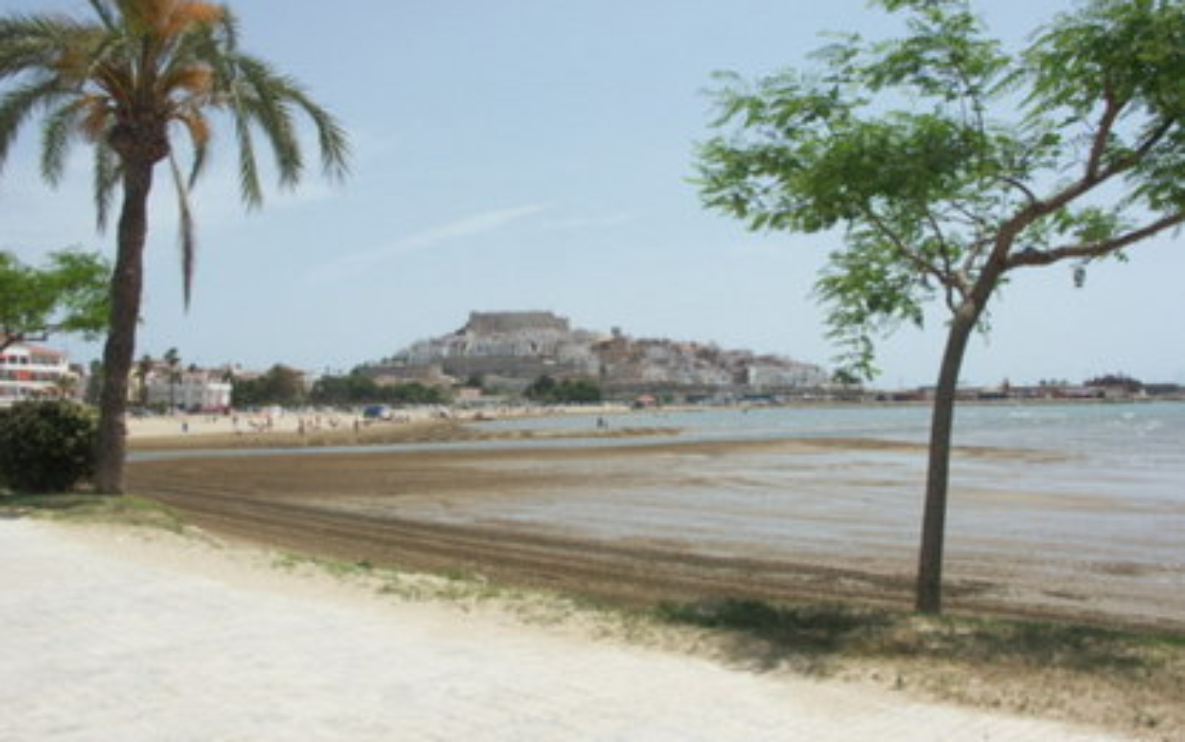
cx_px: 594
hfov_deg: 59.6
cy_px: 348
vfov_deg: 39.5
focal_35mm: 32
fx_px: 1034
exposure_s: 1/640
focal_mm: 7.82
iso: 100
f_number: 8
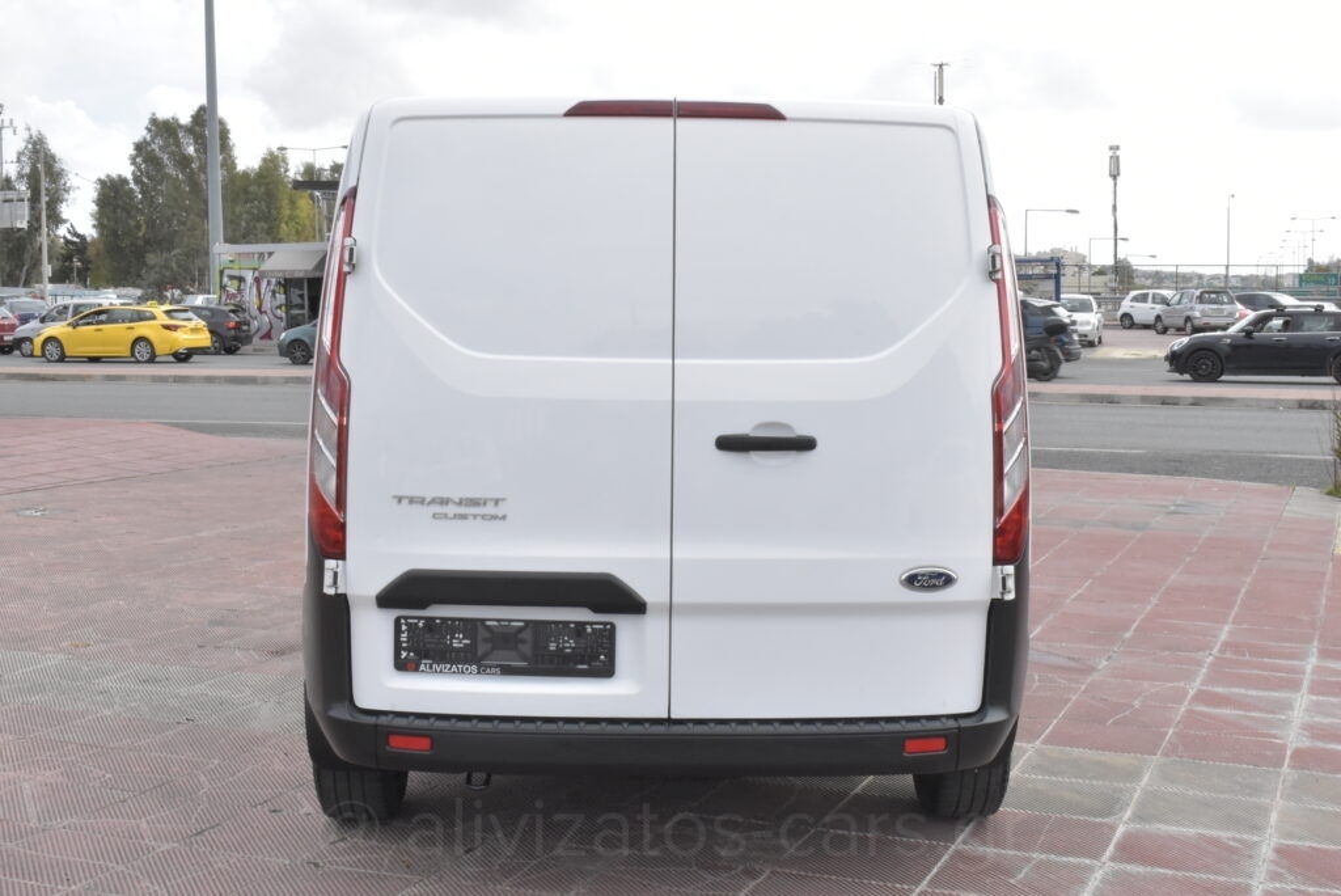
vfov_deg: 29.0
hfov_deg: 42.3
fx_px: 1733
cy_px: 448
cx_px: 670
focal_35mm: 46
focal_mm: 31
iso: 1600
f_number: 29
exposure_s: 1/200
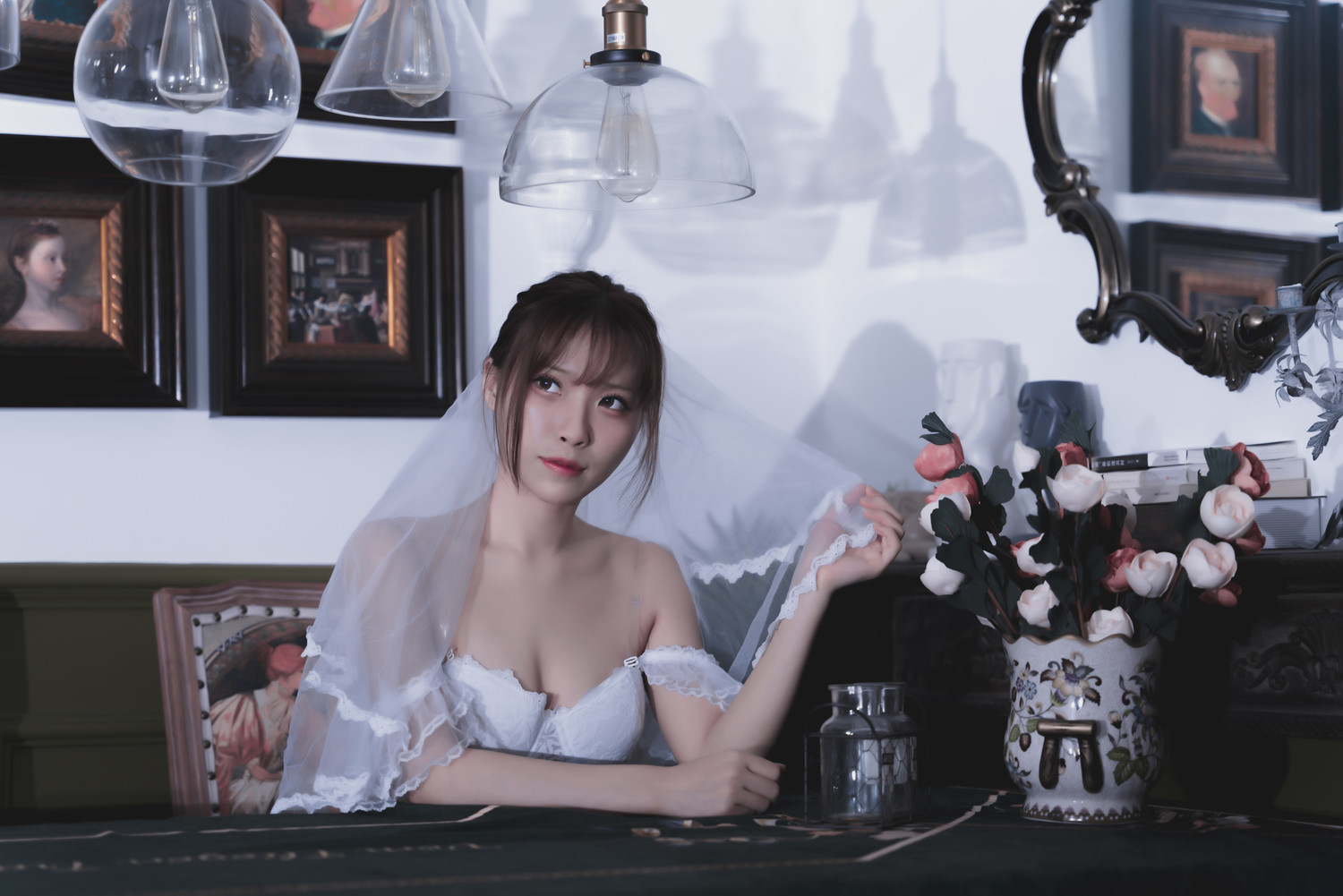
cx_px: 672
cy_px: 448
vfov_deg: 19.5
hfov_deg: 28.8
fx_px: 2612
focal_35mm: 70
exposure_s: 1/125
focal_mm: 70
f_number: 2.8
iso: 125
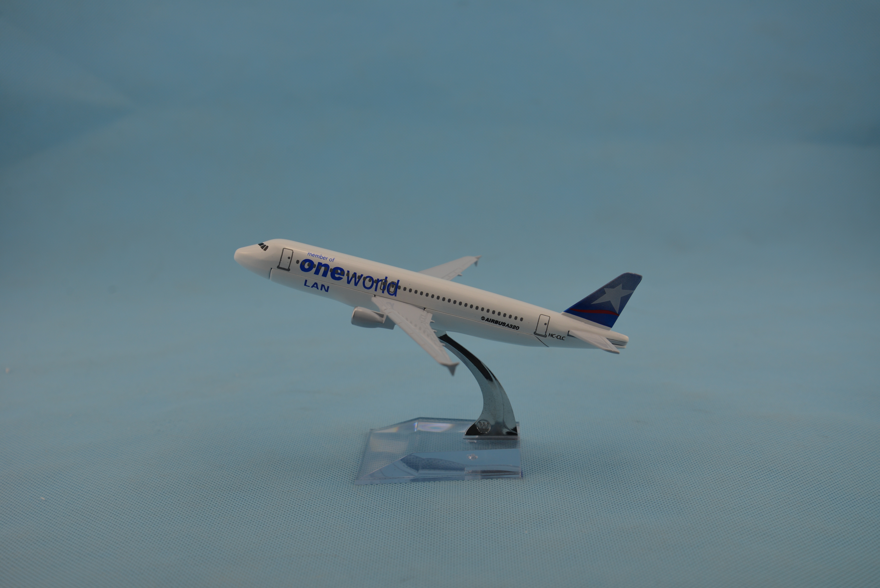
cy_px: 294
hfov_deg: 38.2
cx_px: 440
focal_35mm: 52
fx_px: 1272
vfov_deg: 26.0
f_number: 6.3
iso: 200
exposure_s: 1/160
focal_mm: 52
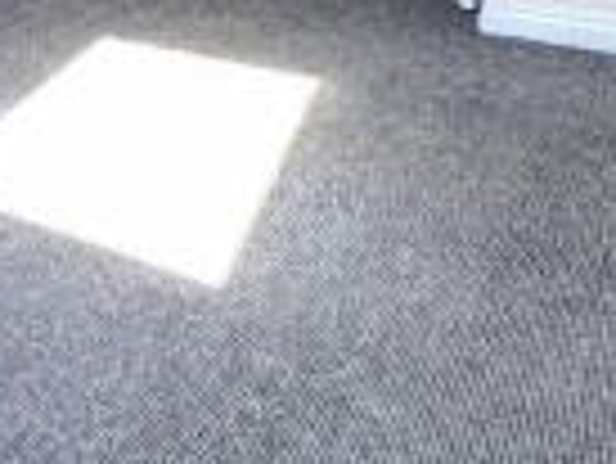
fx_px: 908
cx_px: -49
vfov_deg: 21.3
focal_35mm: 51
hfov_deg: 33.1
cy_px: -322
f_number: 1.7
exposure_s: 1/107
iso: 48
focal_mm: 2.02
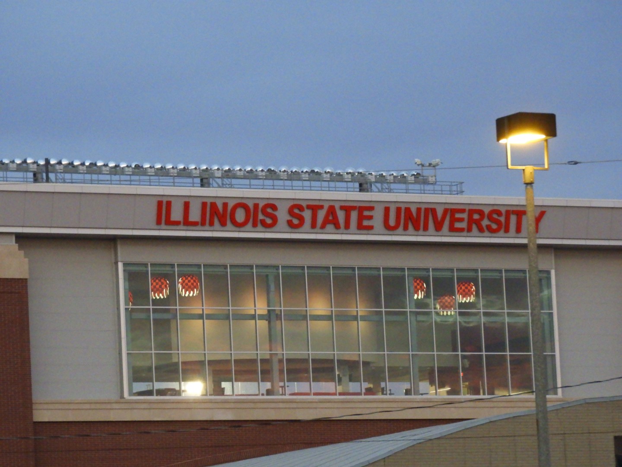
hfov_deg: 9.9
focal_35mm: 200
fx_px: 3594
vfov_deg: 7.4
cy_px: 234
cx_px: 311
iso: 1600
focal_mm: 35.8
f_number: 5.3
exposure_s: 1/60
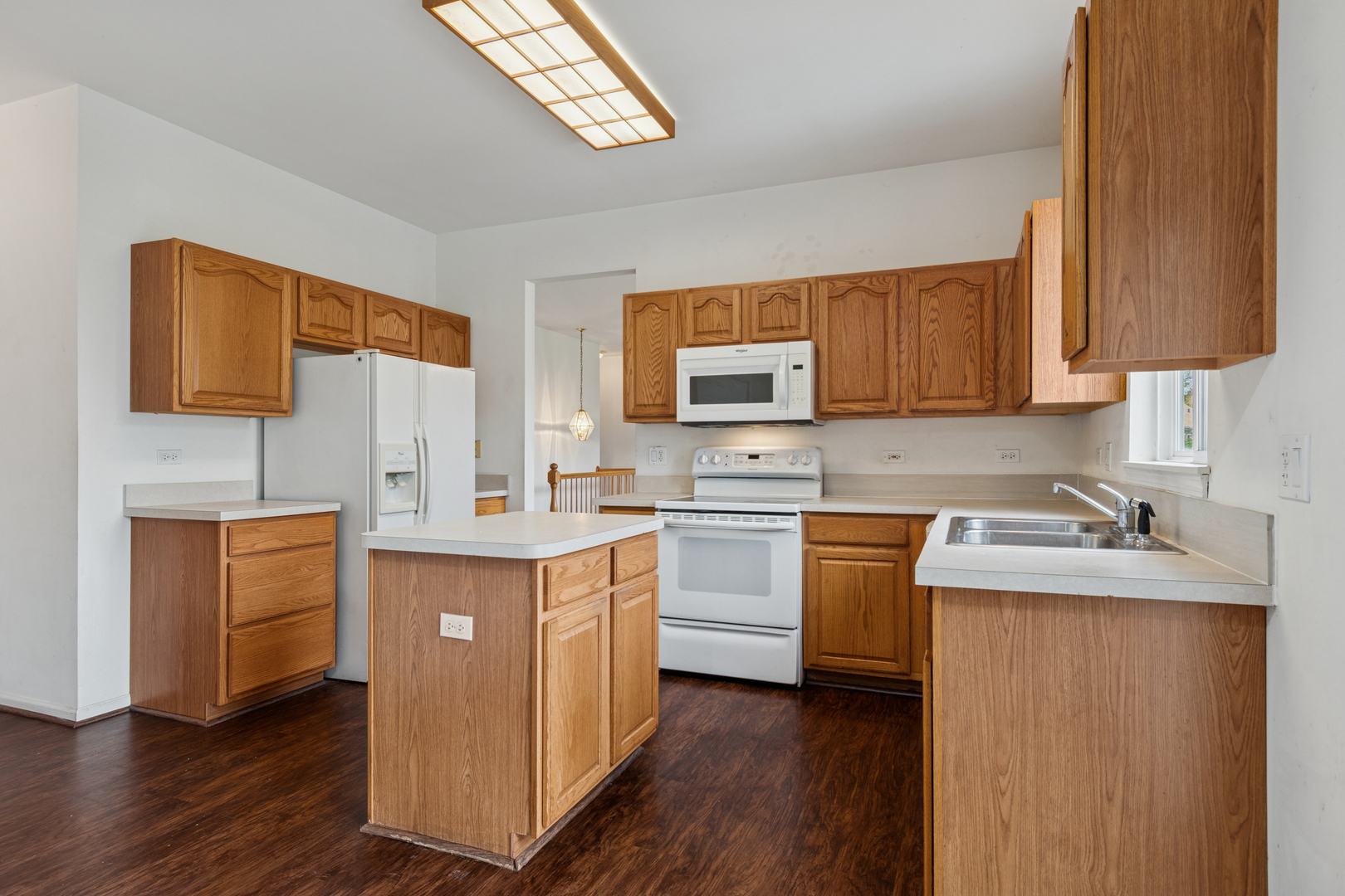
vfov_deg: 67.4
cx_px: 672
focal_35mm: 18
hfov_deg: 90.0
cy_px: 448
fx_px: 672
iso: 250
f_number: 8
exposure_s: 1/10
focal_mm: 12
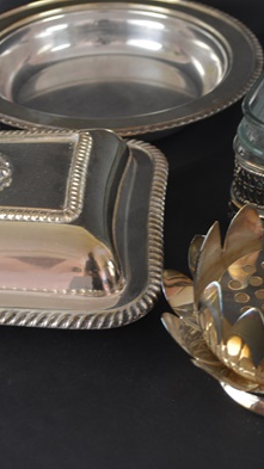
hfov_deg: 16.7
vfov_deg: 29.4
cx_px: 161
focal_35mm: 72
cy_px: 236
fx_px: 896
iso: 400
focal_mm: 30
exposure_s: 1/60
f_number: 4.5
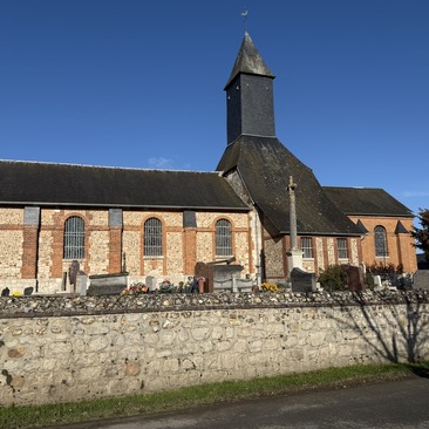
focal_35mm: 29
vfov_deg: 55.6
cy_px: 216
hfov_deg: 55.6
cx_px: 200
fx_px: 407
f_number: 1.78
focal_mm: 6.76
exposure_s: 1/7353
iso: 80
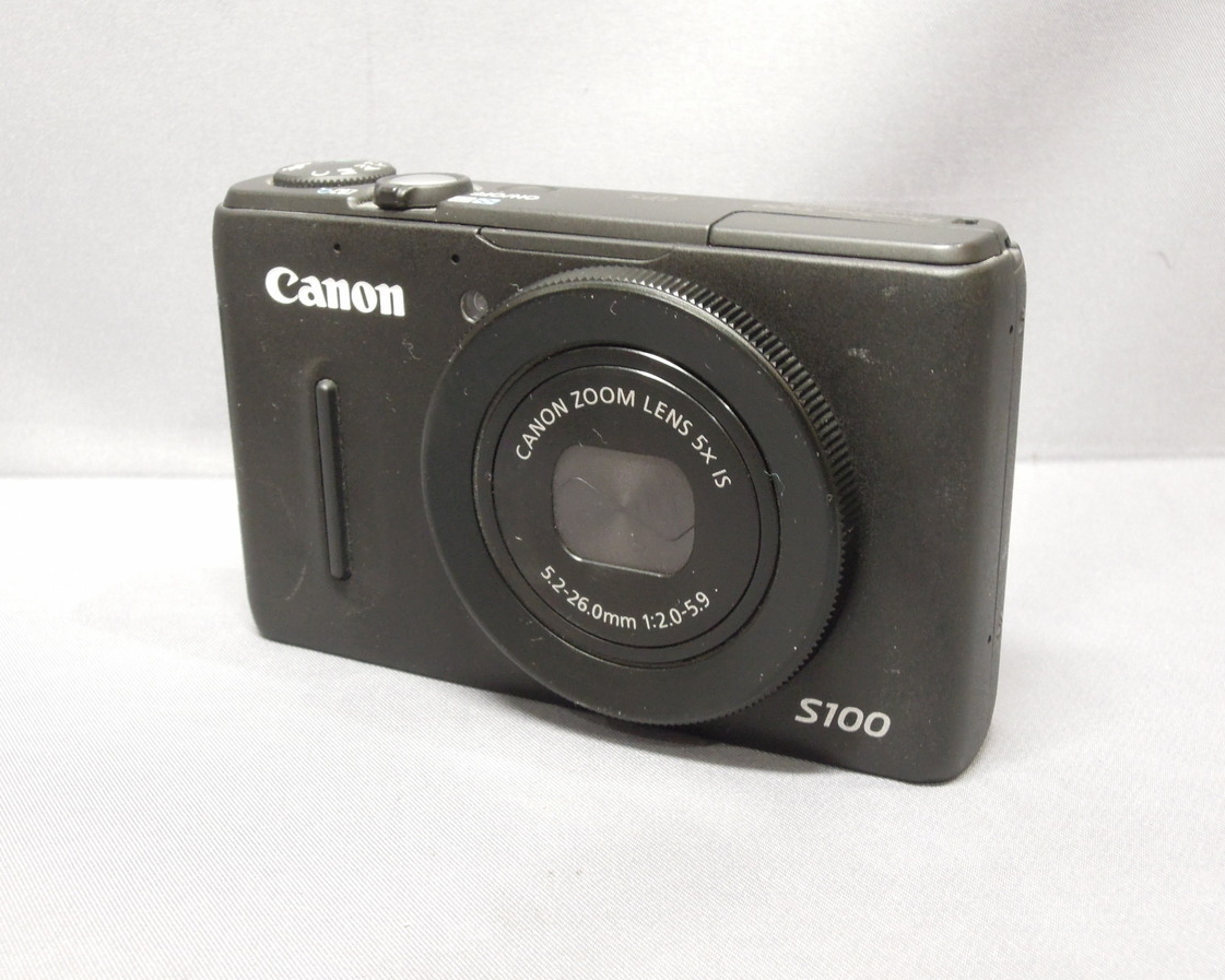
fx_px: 1704
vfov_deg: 32.1
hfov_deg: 39.5
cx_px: 613
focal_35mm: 47
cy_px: 491
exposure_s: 1/13
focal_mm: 8.1
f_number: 5
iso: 640
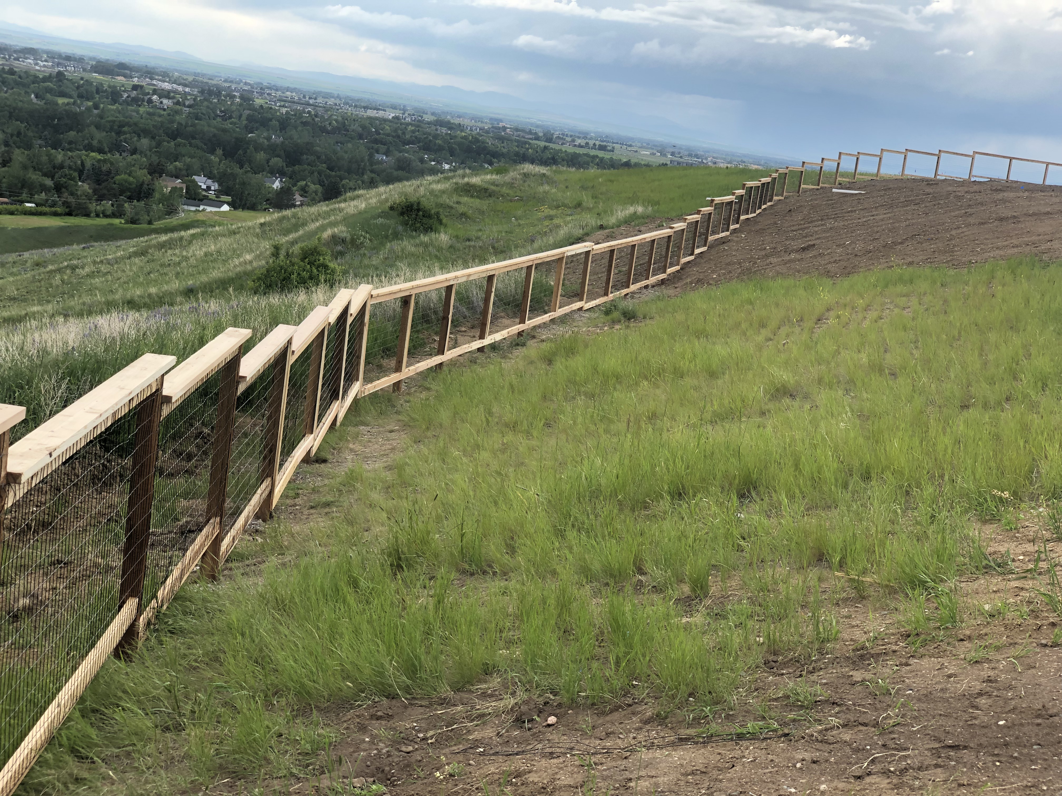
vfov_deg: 28.0
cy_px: 398
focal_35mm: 52
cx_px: 531
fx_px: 1595
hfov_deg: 36.8
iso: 16
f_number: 2.4
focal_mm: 6
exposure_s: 1/306
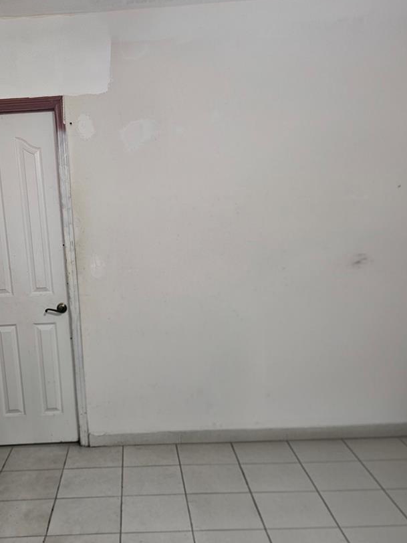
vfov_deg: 53.2
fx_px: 533
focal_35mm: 34
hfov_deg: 41.0
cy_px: 350
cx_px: 119
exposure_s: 1/120
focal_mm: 6.3
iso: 640
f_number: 1.7
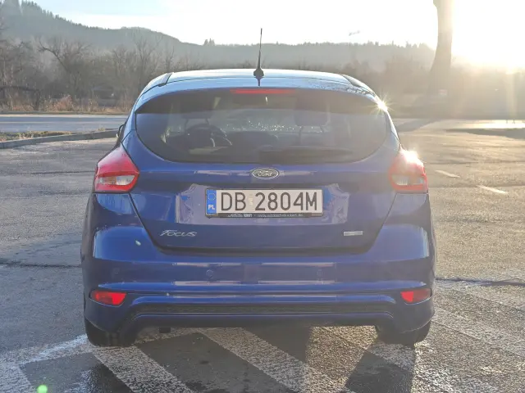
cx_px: 262
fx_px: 773
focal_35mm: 51
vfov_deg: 28.6
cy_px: 196
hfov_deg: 37.5
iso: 50
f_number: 2
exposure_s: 1/847
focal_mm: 8.72
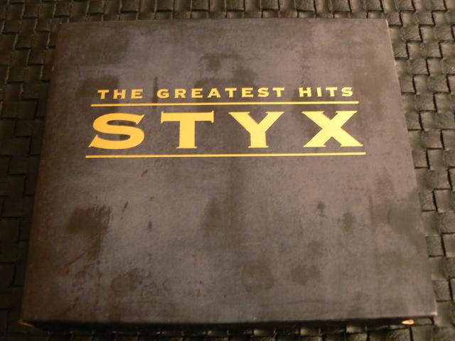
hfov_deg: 51.4
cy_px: 170
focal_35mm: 36
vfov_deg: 39.7
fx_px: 473
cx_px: 228
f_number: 2.8
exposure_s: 1/2.5
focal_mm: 6
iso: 200
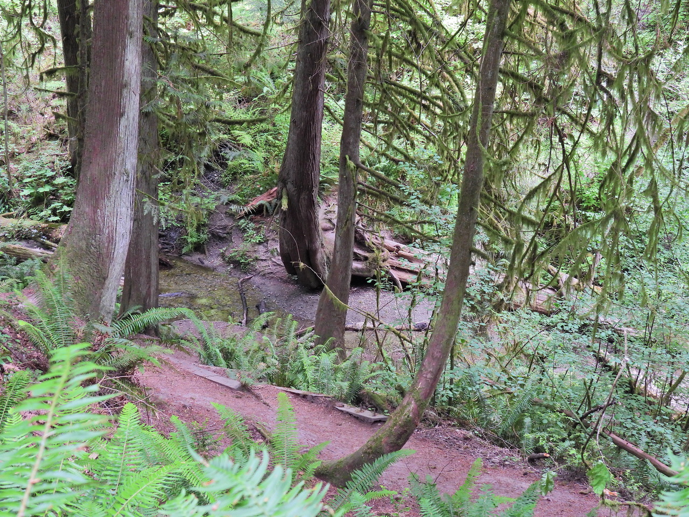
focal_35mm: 75
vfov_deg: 19.6
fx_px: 1493
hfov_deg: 26.0
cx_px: 344
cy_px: 258
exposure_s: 1/60
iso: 280
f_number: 3.5
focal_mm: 13.4
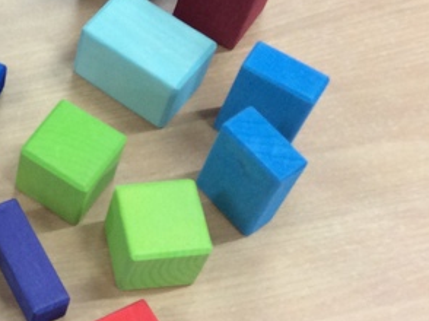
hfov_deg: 21.3
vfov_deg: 16.9
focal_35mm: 87
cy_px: 160
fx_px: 1077
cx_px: -48
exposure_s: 1/25
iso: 80
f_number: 2.4
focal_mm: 3.3
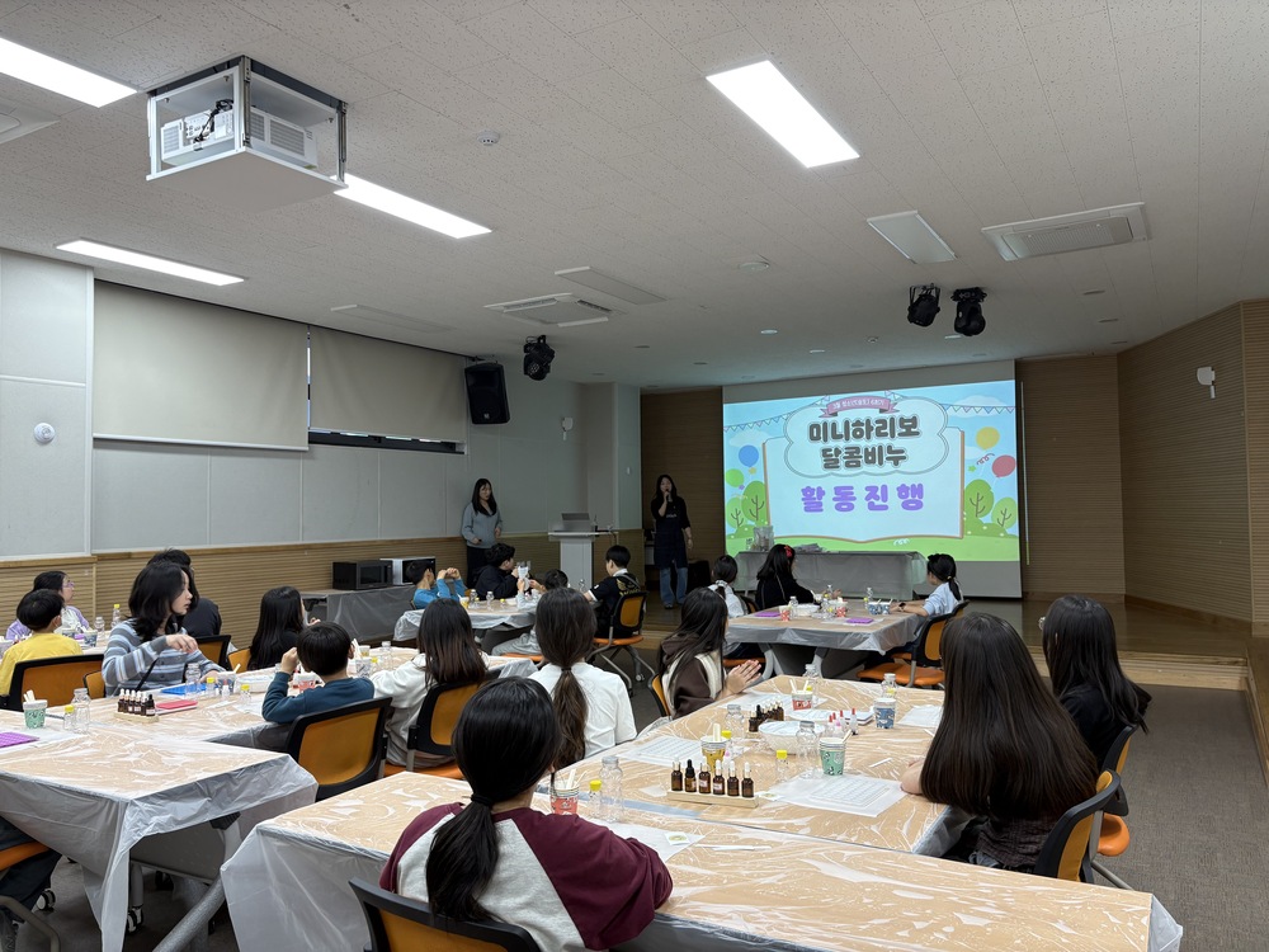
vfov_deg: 53.1
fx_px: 953
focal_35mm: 26
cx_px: 634
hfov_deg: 67.3
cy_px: 476
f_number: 1.6
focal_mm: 5.96
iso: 80
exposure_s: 1/60
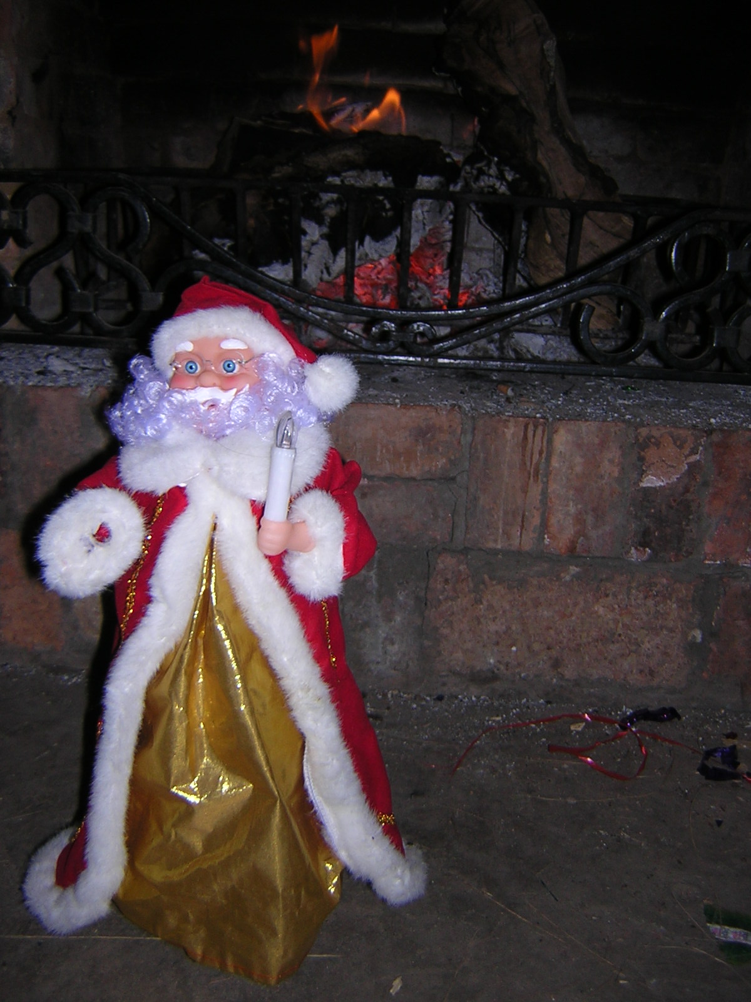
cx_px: 376
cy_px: 501
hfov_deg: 39.7
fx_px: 1041
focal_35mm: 36
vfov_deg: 51.4
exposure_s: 1/60.1
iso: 100
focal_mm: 4.7
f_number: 2.6
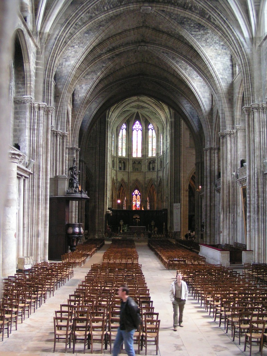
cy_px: 178
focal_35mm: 38
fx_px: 391
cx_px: 134
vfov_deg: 49.0
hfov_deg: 37.7
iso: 200
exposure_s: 1/15
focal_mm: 5.8
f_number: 2.8
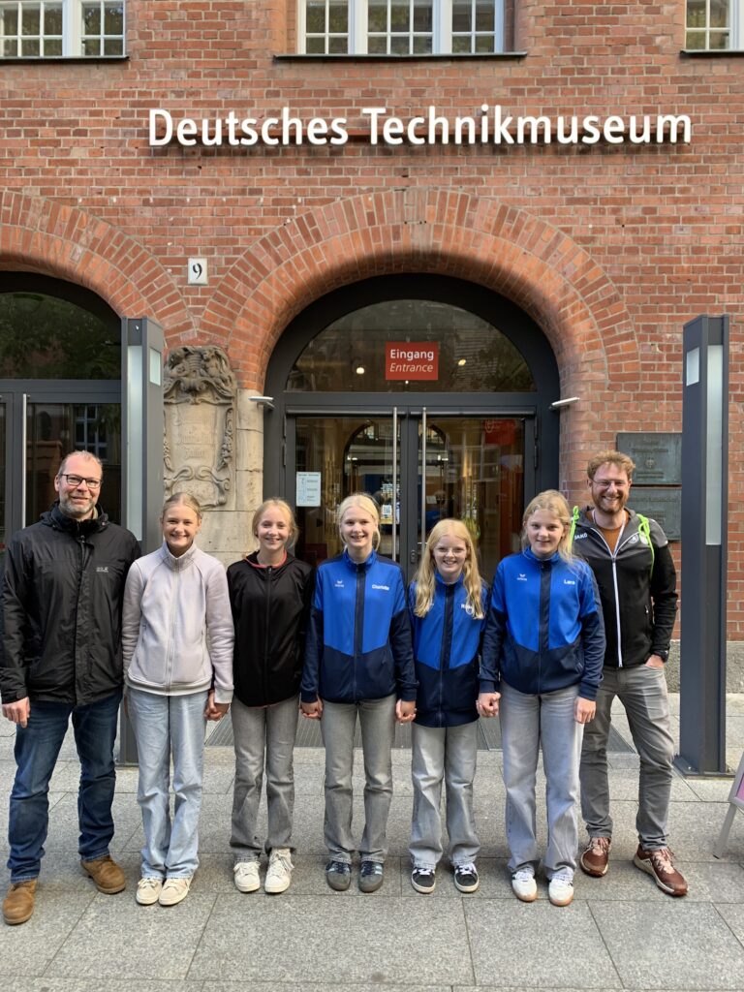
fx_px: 745
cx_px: 372
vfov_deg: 67.3
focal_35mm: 26
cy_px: 496
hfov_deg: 53.1
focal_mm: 4.25
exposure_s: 1/119
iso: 100
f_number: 1.8
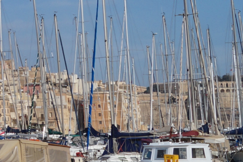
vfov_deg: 9.3
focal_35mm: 146
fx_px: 985
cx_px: -327
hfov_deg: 11.7
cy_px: -20
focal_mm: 20
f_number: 10
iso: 100
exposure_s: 1/320
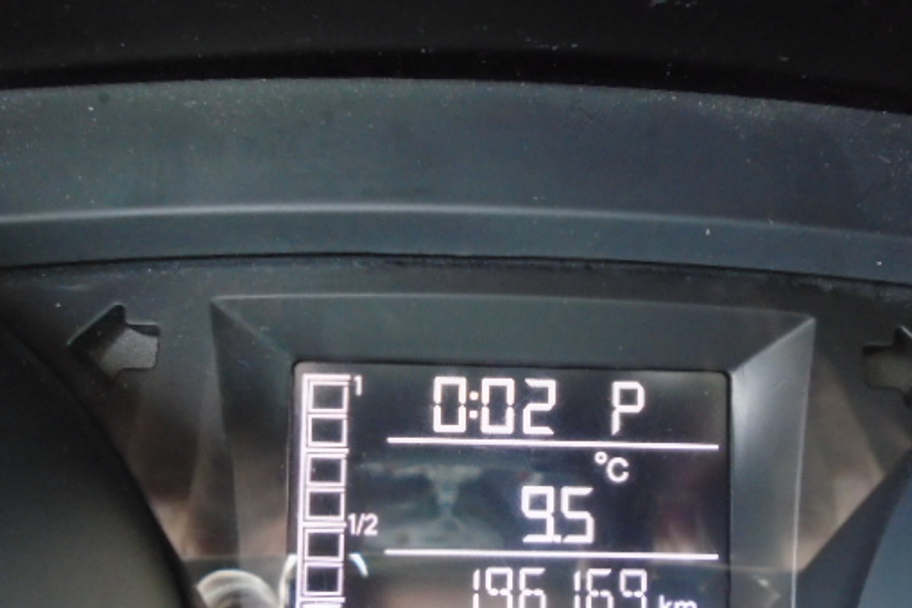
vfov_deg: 38.2
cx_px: 484
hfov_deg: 55.8
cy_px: 427
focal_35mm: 34
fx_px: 861
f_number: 3.2
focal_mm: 4.6
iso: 400
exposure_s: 1/8
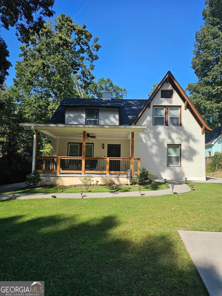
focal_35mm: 23
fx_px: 197
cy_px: 148
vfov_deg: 73.9
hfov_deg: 58.9
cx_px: 111
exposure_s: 1/1111
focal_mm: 6.3
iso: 20
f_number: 1.7
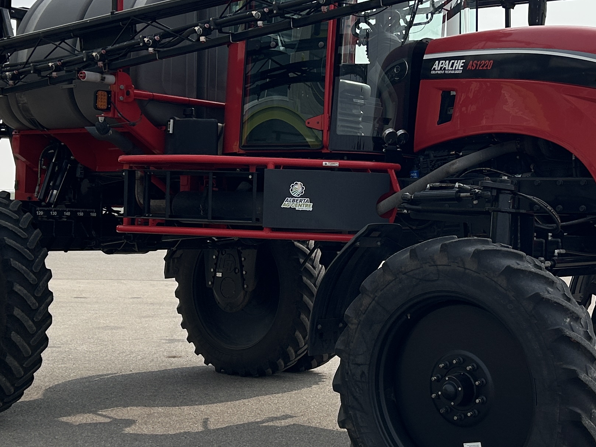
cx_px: 372
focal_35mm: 65
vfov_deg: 22.6
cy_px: 192
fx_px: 1119
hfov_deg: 29.7
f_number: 1.5
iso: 50
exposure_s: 1/6993
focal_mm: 5.7
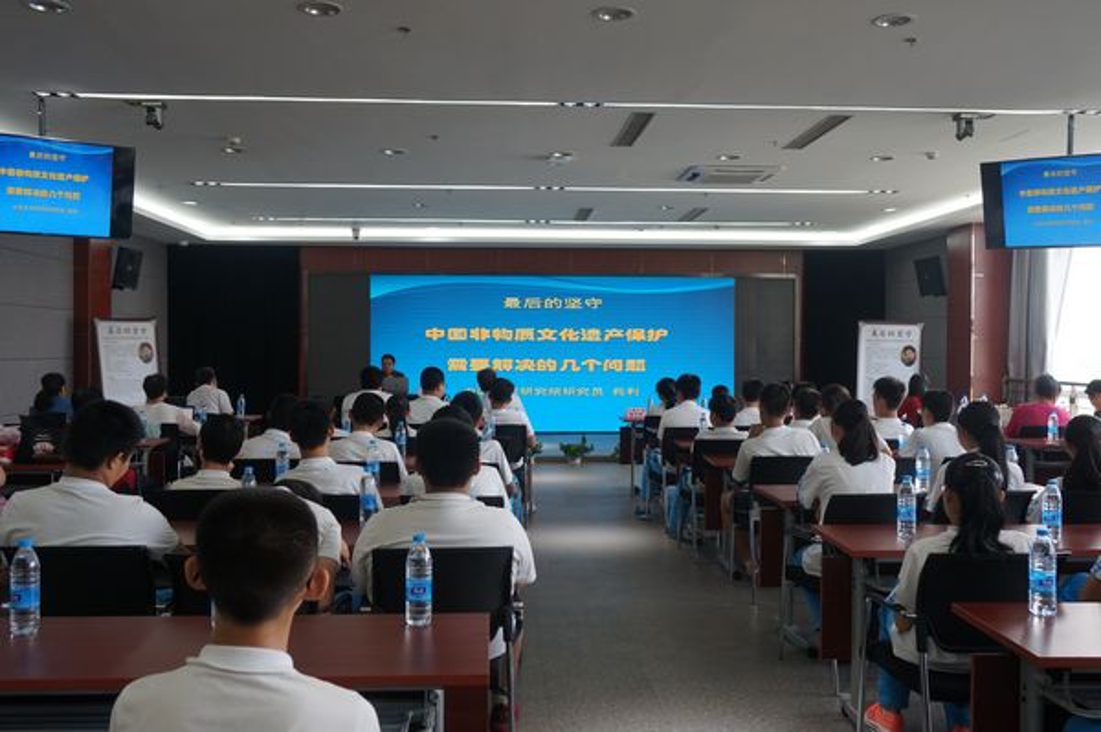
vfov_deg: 39.9
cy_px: 366
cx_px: 550
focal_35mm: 33
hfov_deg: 57.3
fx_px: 1008
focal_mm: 22
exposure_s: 1/60
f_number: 6.3
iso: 400
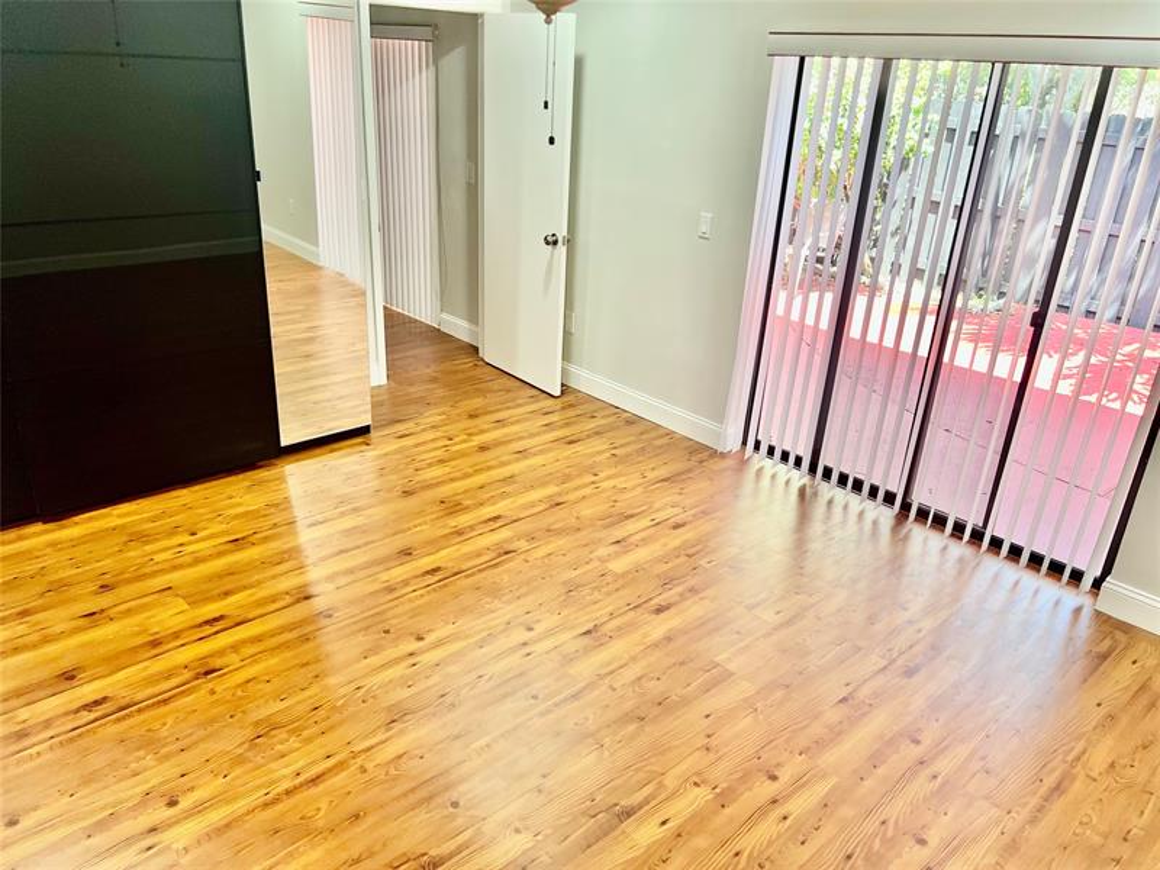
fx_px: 871
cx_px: 580
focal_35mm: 26
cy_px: 435
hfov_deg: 67.3
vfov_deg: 53.1
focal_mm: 5.7
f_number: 1.5
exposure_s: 1/120
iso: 125
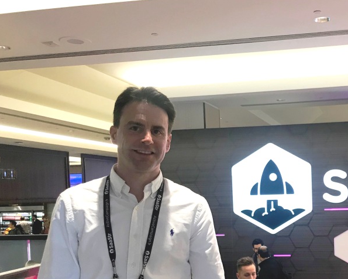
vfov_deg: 31.4
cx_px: 289
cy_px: 214
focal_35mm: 47
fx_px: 484
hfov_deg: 37.8
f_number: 1.8
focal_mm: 3.99
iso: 40
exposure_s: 1/24
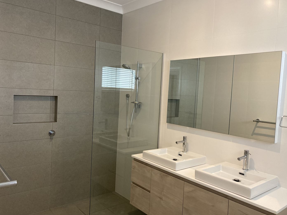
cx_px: 148
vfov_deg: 48.2
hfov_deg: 61.6
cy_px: 104
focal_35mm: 29
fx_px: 240
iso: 125
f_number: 1.8
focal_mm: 3.99
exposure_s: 1/50
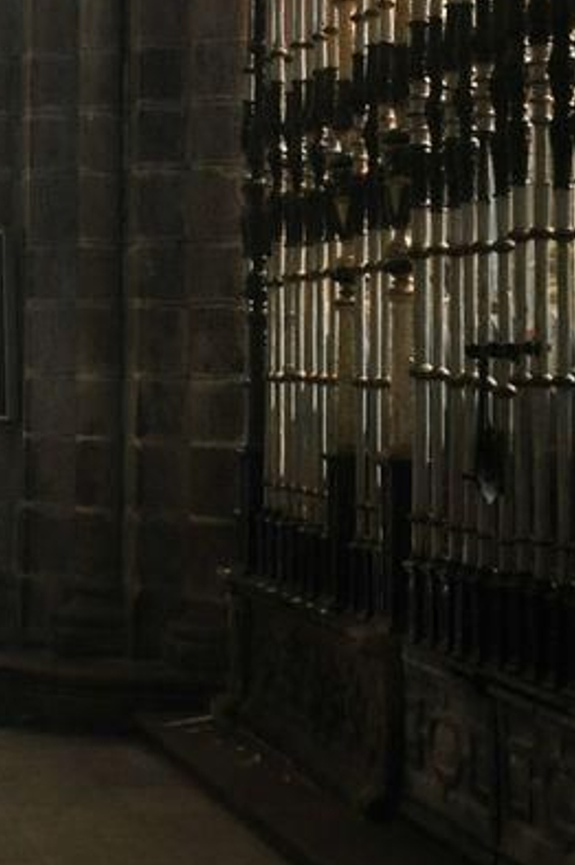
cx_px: -2
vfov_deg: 22.2
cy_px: 223
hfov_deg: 14.7
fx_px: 2184
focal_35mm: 91
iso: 4000
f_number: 3.5
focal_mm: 35
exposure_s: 1/60
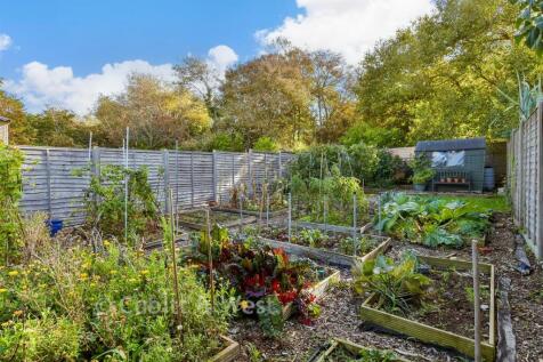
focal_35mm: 19
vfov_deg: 64.5
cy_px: 181
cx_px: 272
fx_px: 286
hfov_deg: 86.9
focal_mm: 13
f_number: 8
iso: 200
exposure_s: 1/60
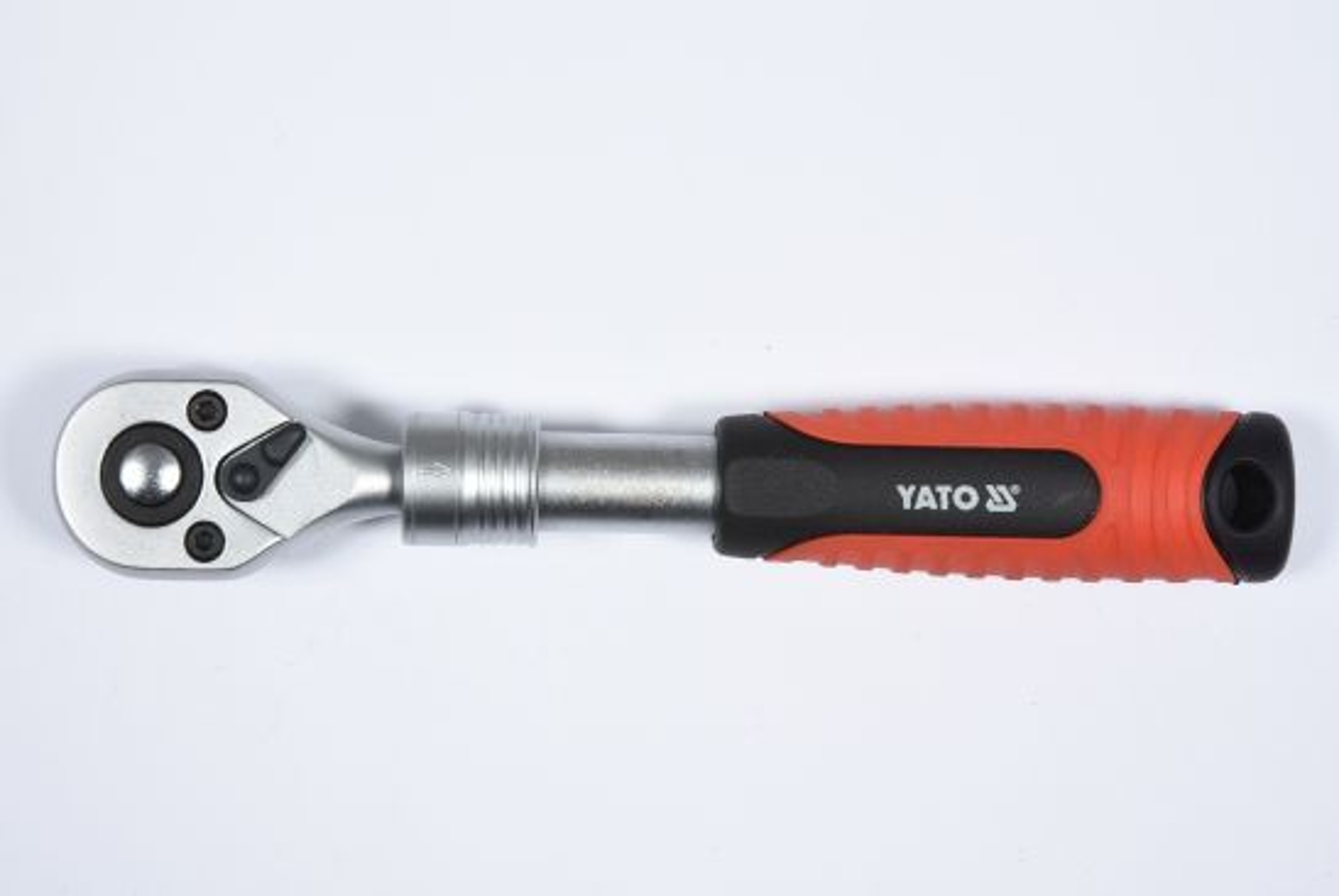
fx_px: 3910
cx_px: 670
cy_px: 448
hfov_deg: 19.4
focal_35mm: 105
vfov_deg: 13.1
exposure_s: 1/125
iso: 250
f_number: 13
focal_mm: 70
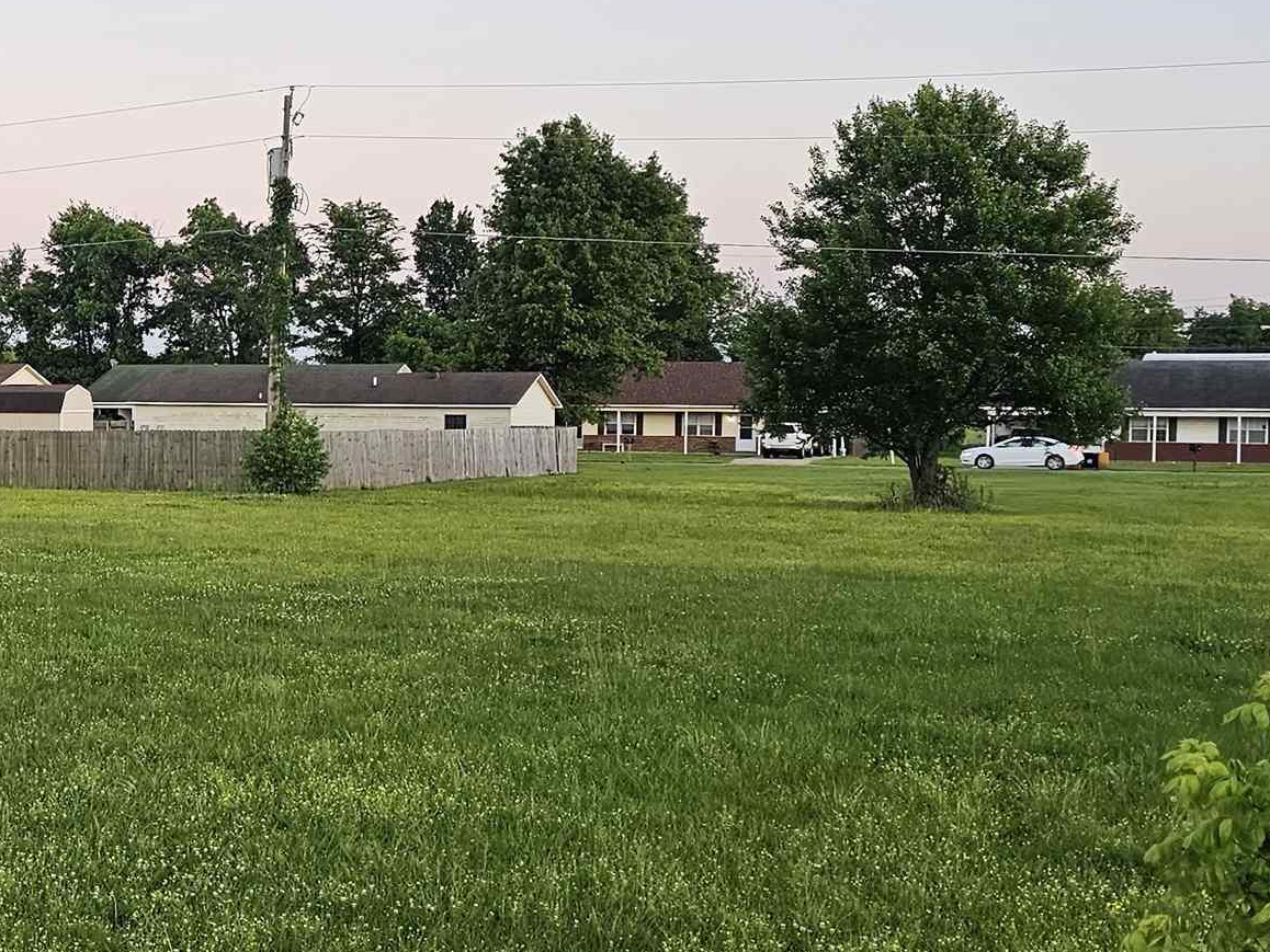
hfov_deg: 28.6
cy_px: 460
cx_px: -144
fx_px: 2238
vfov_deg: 24.0
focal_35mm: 61
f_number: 1.7
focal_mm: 6.3
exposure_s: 1/180
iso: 160
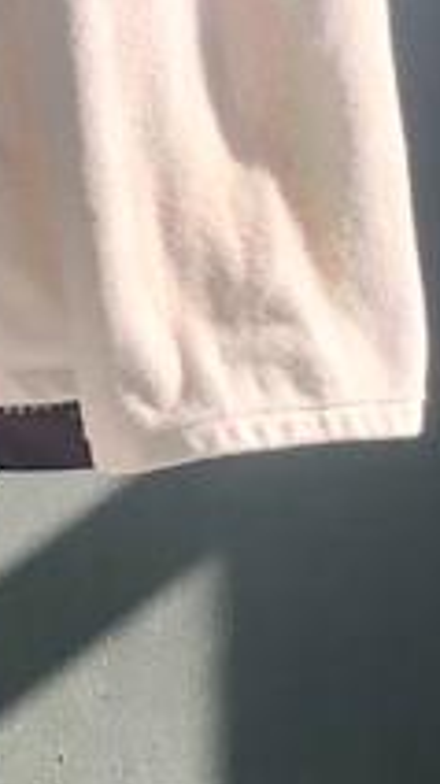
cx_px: -410
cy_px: 399
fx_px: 4591
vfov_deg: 9.8
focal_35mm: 221
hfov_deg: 5.4
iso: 20
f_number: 1.8
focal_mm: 3.99
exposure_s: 1/246
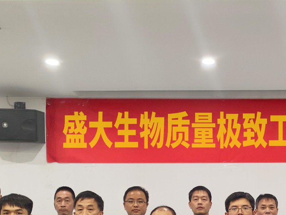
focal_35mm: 50
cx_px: 203
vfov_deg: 27.7
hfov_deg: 37.5
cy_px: 205
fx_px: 413
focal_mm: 5.26
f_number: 1.65
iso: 268
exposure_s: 1/60.7
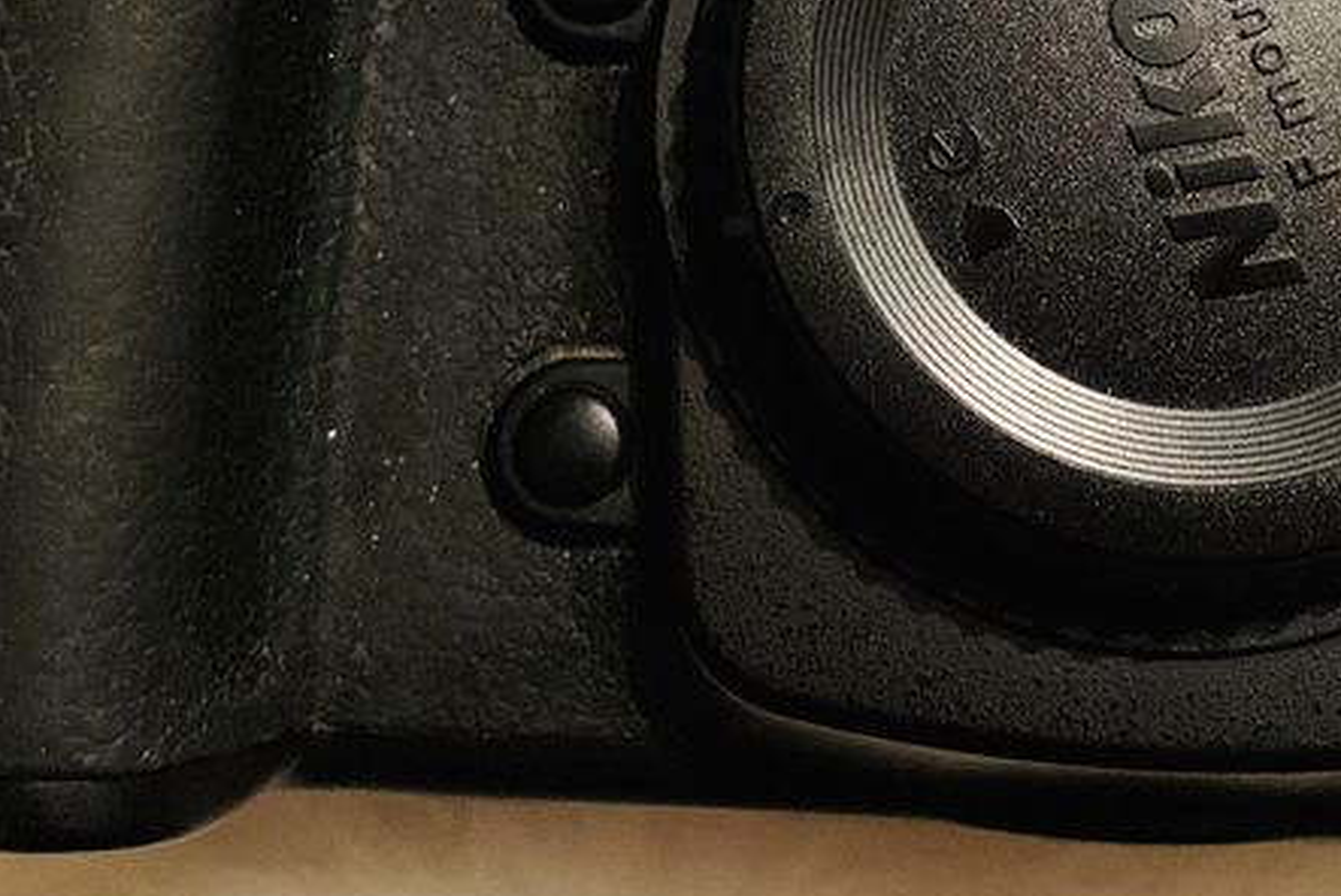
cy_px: 42
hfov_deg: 32.4
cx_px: 972
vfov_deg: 21.6
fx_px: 2274
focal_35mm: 61
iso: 800
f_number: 1.8
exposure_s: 1/20
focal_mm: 4.25
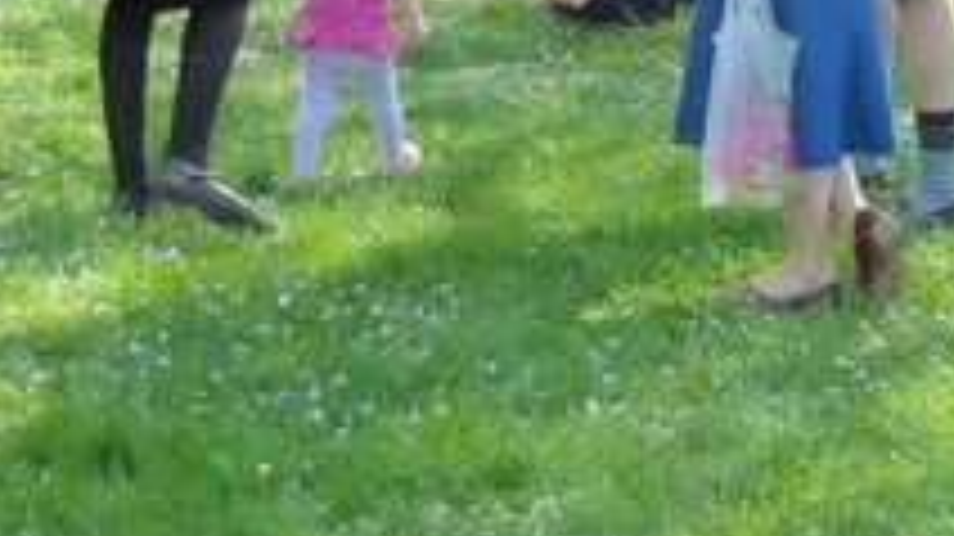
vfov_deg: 10.3
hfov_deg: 17.9
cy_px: -47
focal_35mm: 116
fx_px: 2933
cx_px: 1012
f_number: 3.1
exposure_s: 1/239
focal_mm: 6.72
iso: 64
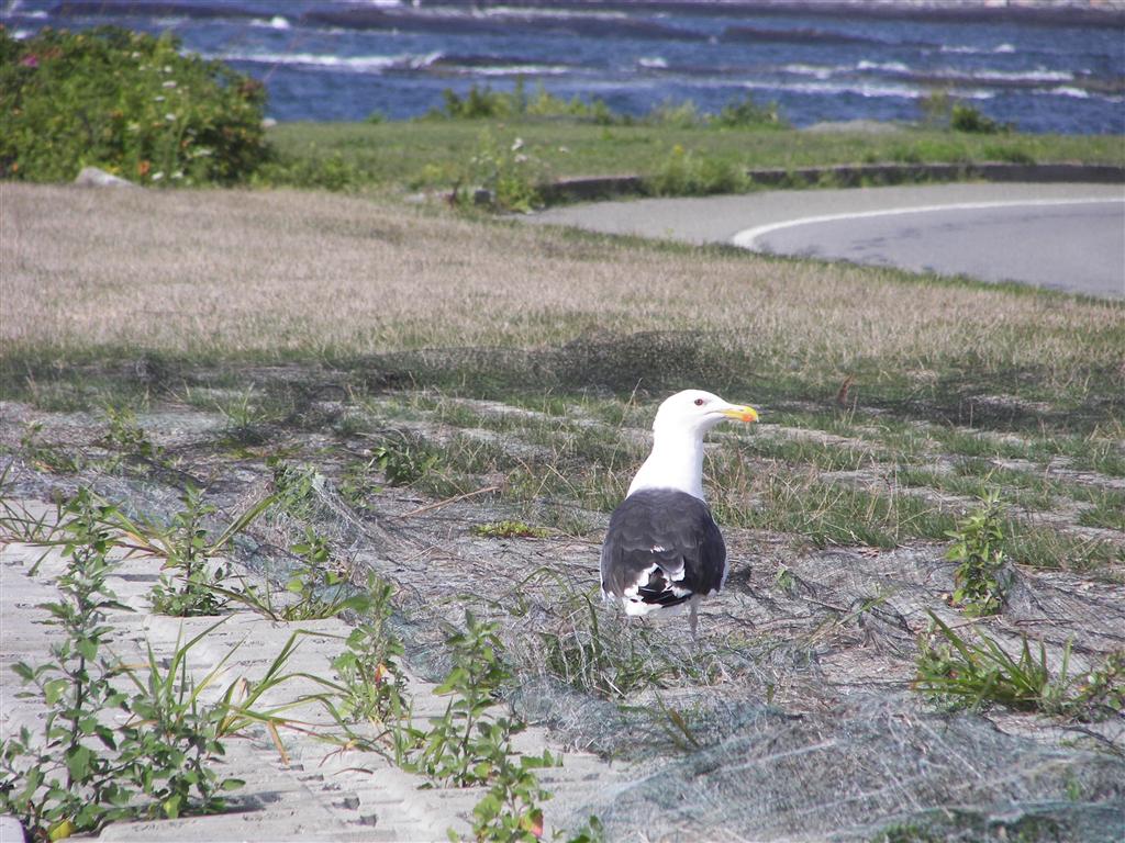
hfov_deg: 4.6
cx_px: 562
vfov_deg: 3.4
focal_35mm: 432
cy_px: 422
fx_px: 14040
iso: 64
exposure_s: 1/500
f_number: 5
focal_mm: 72
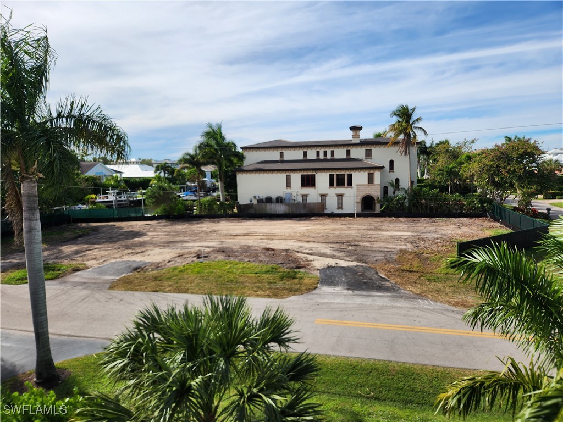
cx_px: 282
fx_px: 374
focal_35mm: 23
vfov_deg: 58.9
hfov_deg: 73.9
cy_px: 211
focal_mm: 5.4
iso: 20
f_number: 1.8
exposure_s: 1/1967
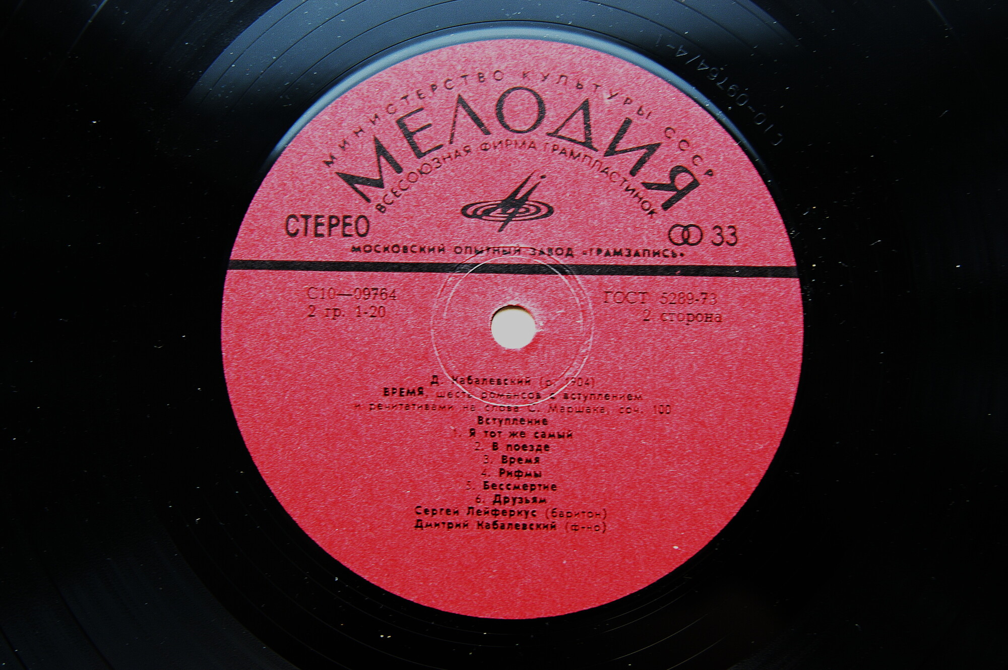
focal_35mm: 52
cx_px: 504
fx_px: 1469
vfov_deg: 25.7
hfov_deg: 37.9
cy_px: 335
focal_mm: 35
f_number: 3.5
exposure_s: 1/50
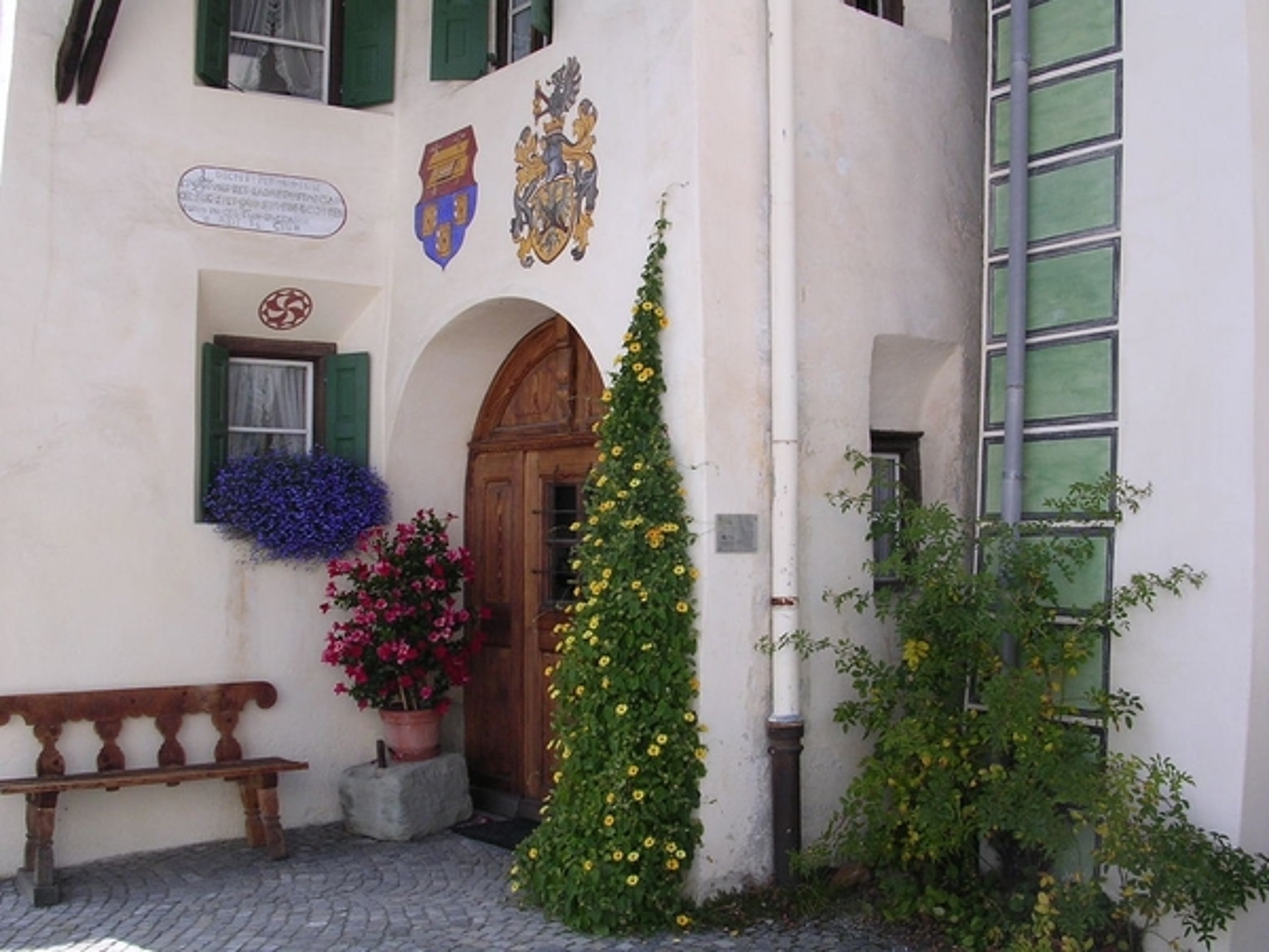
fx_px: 1393
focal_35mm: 38
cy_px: 476
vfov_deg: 37.7
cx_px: 634
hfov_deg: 49.0
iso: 100
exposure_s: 1/147
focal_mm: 5.8
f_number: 5.6
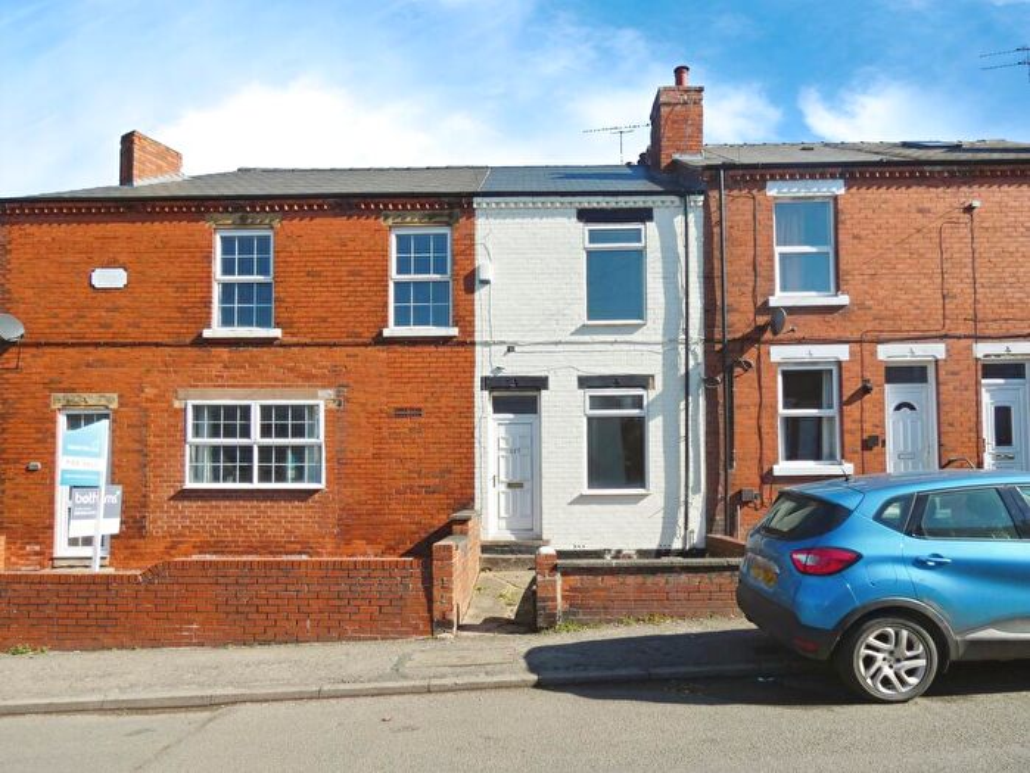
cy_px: 386
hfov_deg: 81.7
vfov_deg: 66.0
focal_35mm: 20
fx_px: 595
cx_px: 515
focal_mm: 3.6
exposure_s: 1/1000
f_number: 3.2
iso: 80
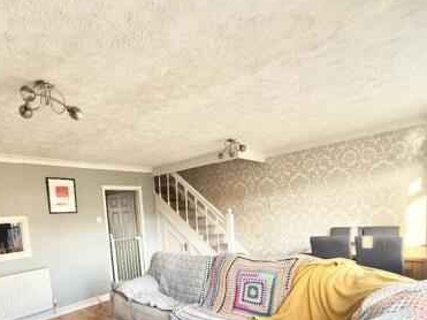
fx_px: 271
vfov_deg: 57.6
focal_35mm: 22
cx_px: 174
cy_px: 245
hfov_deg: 75.7
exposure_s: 1/99
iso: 200
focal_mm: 2.22
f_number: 2.2
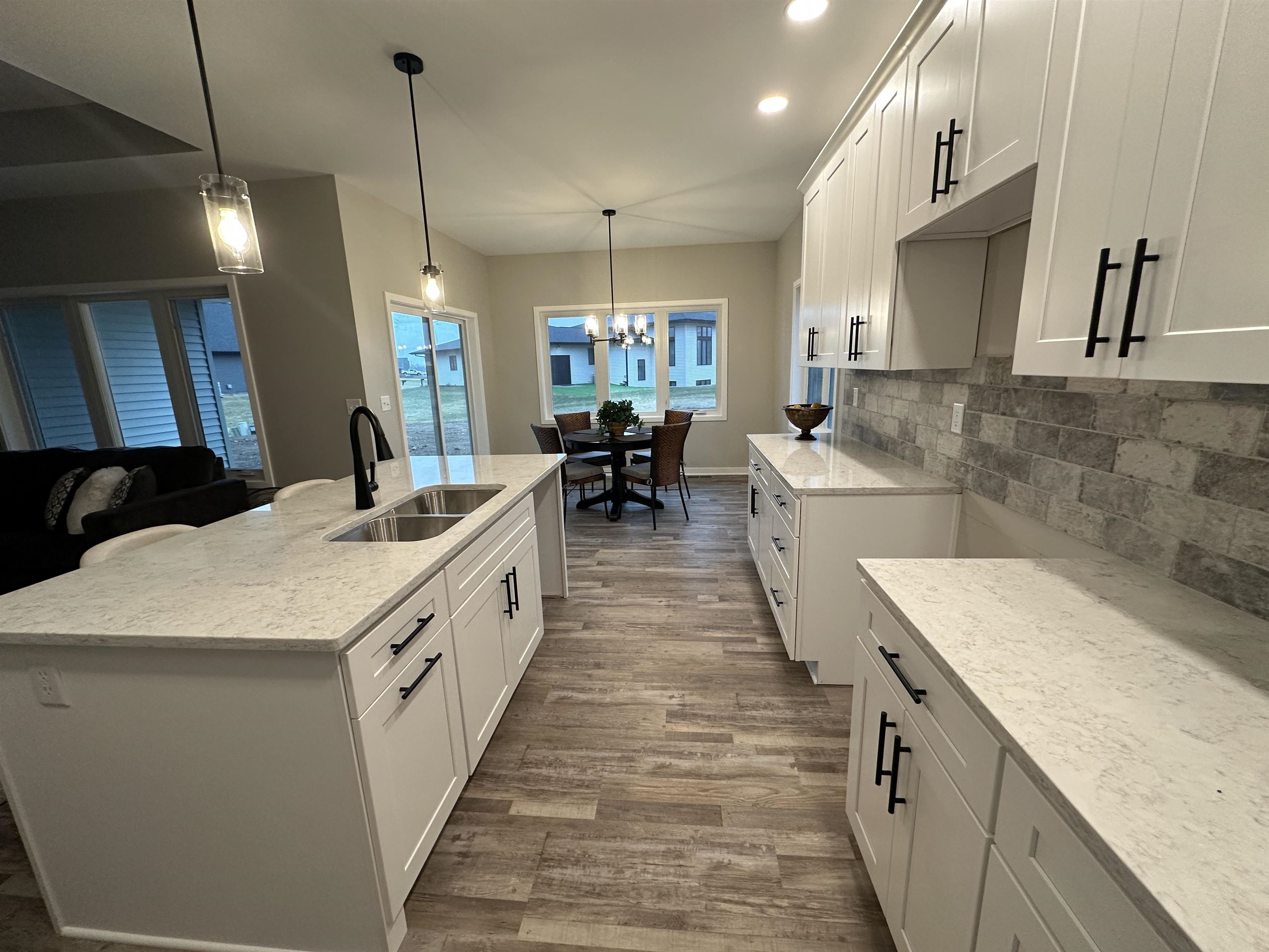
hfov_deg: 102.1
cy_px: 476
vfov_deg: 85.7
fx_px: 513
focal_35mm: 14
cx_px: 634
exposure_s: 1/120
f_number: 2.2
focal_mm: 2.22
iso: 200
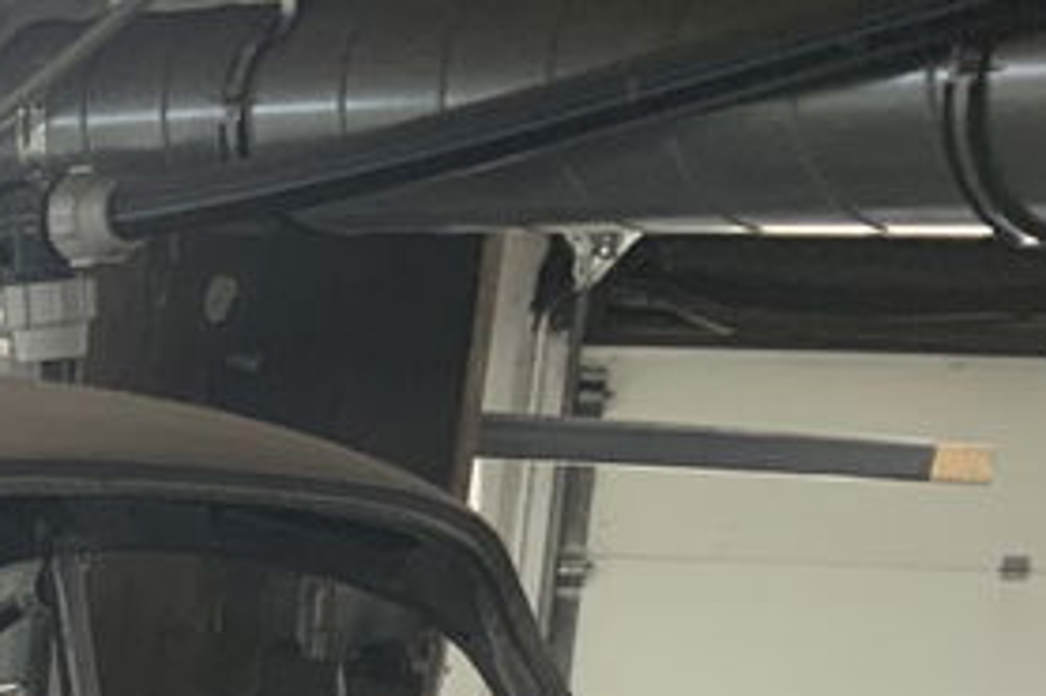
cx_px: -346
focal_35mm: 111
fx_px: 3223
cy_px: 1384
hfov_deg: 17.2
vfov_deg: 11.2
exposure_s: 1/50
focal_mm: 3
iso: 80
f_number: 1.8
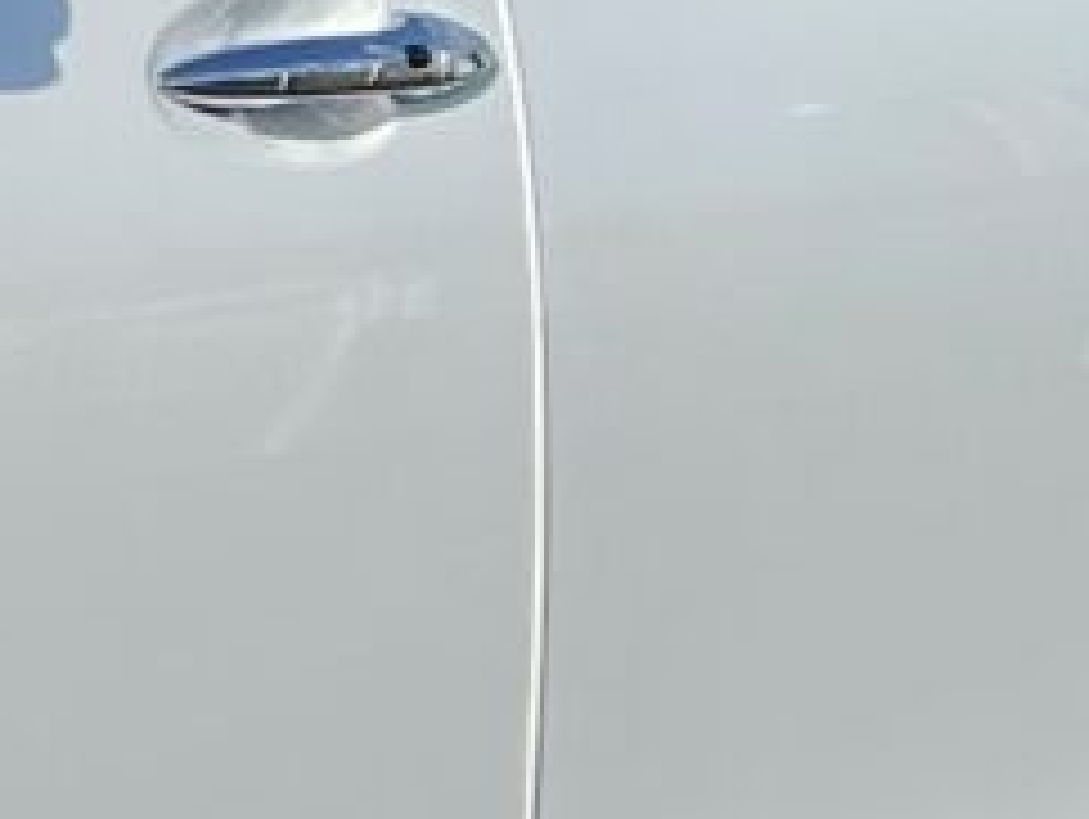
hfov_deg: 8.5
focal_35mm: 206
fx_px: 6487
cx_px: -1750
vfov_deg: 7.0
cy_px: -688
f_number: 1.6
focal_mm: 5.1
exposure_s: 1/3165
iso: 32
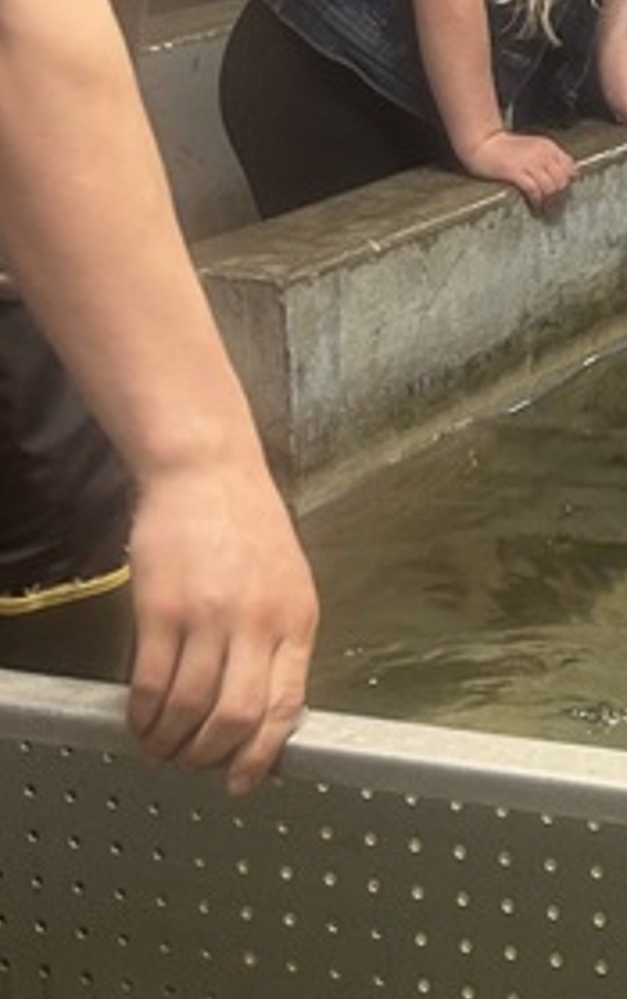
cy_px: 86
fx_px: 2754
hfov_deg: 11.4
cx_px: 1340
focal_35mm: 101
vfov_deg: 20.1
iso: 100
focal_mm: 5.7
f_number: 1.5
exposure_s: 1/60
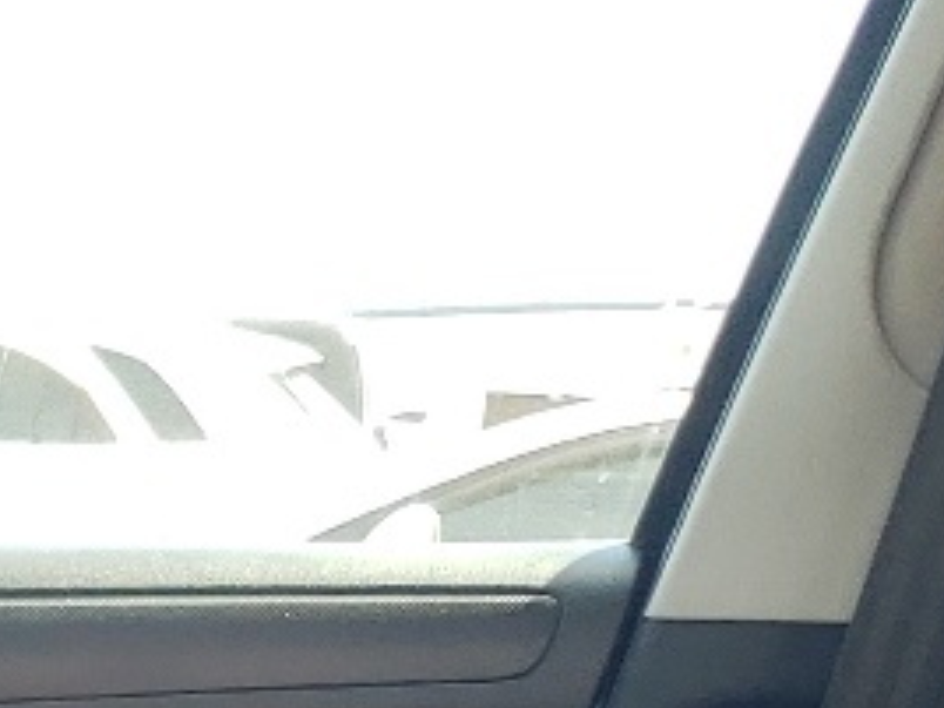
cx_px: -588
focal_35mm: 155
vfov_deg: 8.8
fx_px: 4227
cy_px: 1585
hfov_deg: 12.0
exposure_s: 1/208
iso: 50
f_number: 1.5
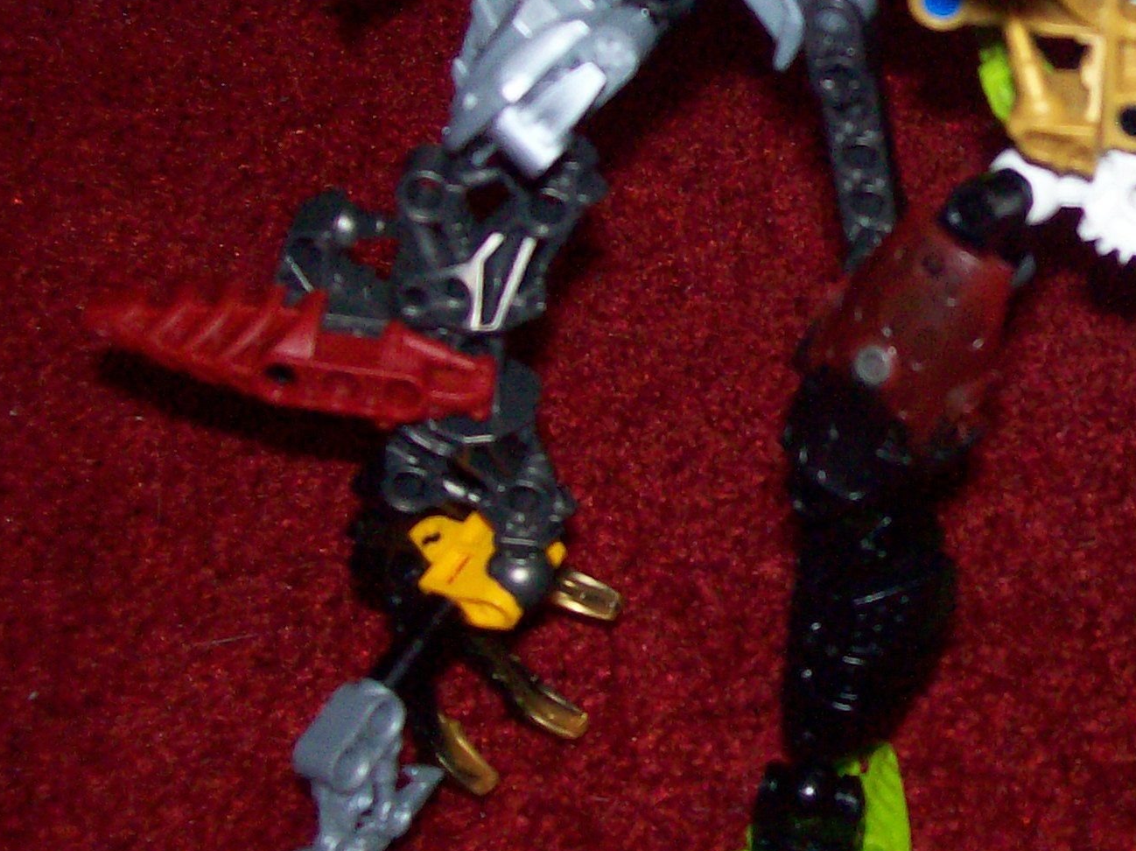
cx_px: 1173
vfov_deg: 18.5
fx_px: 2591
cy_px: 229
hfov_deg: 23.5
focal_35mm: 79
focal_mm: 6
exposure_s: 1/64
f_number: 2.7
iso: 140
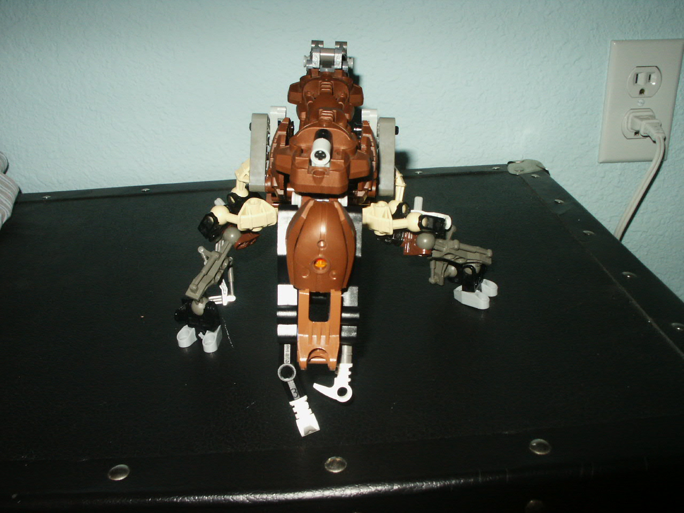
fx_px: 692
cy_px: 256
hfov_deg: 52.6
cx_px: 342
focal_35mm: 35
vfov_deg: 40.7
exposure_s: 1/45
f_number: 6.7
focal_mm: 7.18
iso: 200
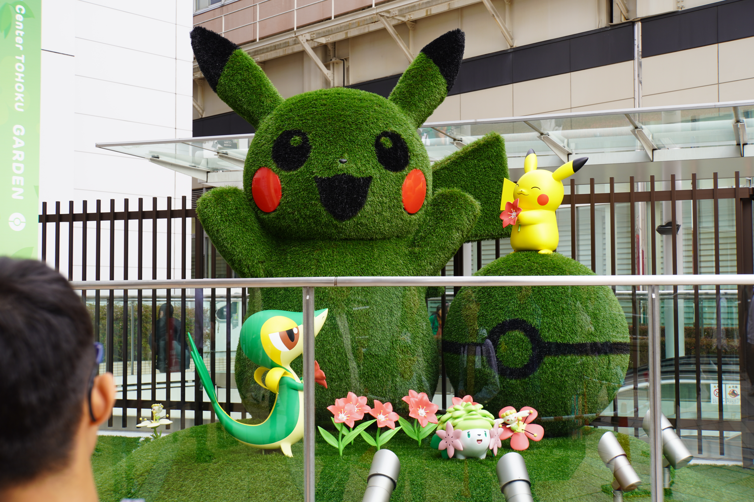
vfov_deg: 27.3
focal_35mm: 50
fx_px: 1037
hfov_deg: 40.0
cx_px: 377
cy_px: 251
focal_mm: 33
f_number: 5.6
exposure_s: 1/80
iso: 100
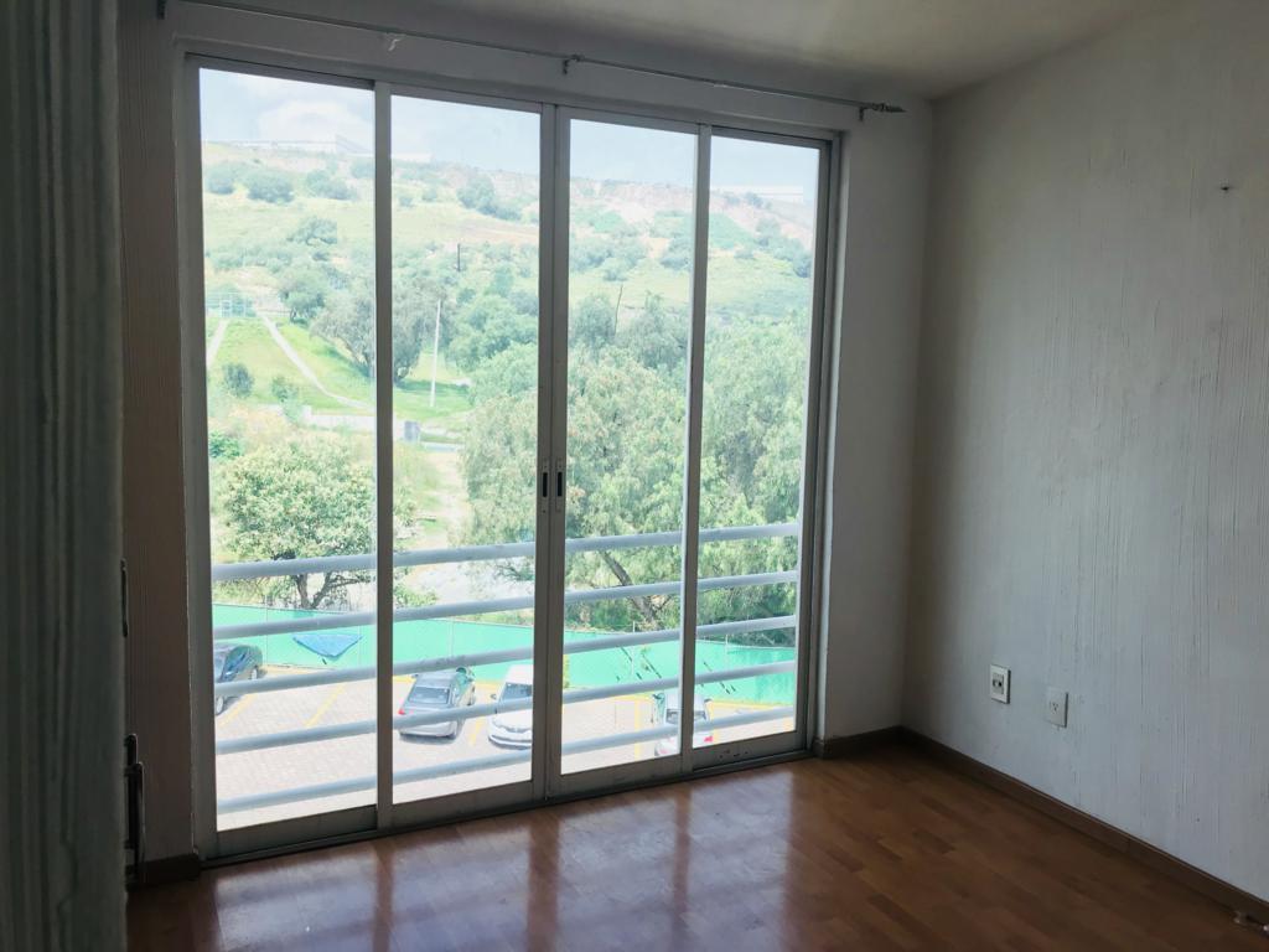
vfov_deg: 49.7
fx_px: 1026
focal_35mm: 28
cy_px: 476
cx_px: 634
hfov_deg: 63.4
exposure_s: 1/348
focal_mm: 3.99
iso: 20
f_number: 1.8
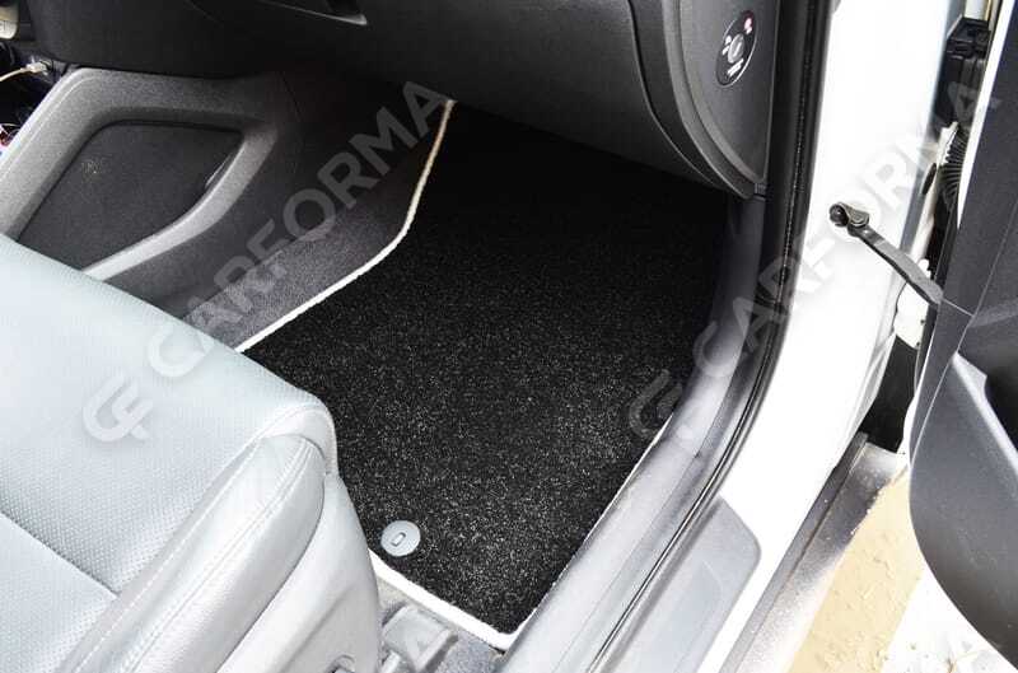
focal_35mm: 36
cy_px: 336
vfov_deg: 36.7
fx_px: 1015
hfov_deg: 53.2
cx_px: 509
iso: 400
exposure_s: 1/15
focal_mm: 24
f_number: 8
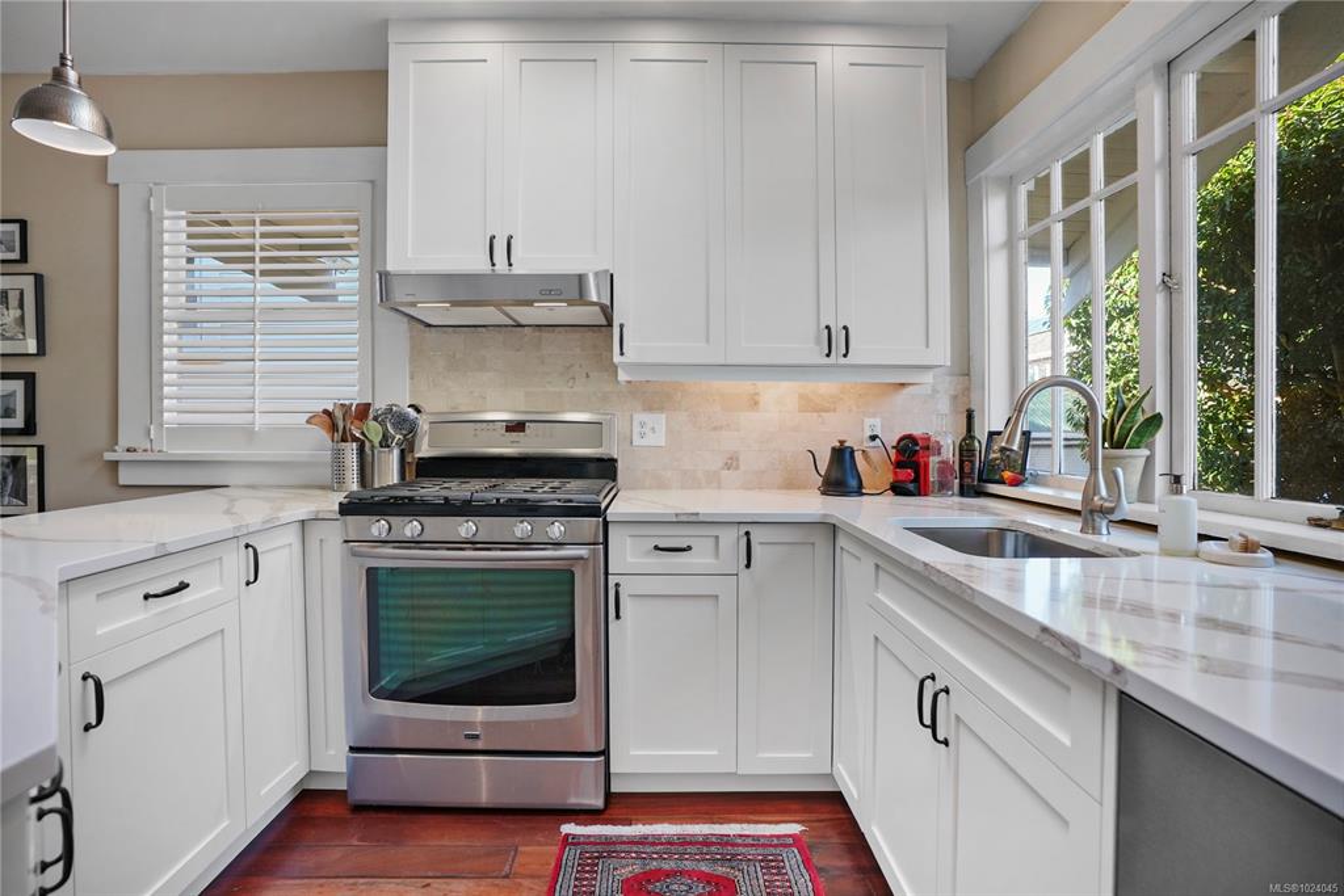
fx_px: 597
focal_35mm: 16
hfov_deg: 96.7
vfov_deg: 73.8
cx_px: 672
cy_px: 448
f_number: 4
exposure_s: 1/125
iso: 500
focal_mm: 16
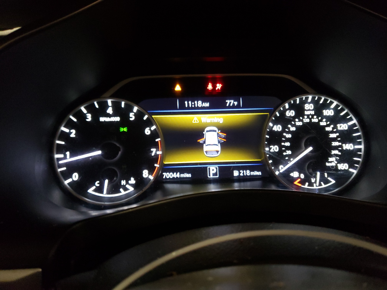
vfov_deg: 53.1
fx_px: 291
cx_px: 194
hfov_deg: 67.3
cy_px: 145
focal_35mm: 26
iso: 361
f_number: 1.5
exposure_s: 1/30
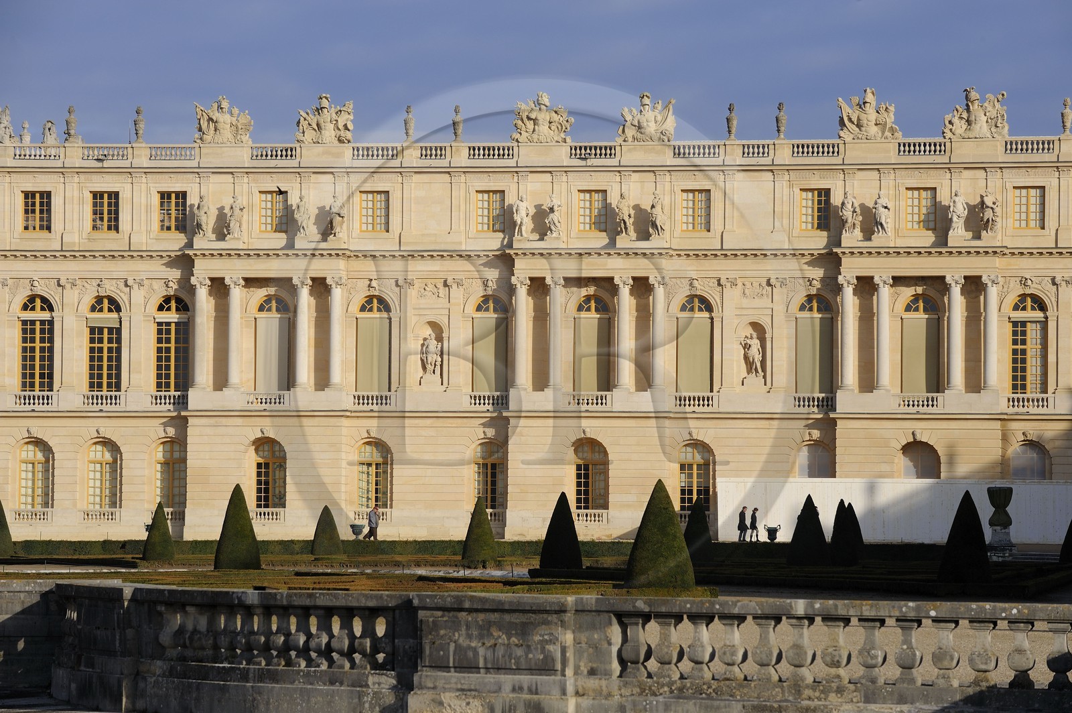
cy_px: 356
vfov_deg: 9.1
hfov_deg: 13.7
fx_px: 4463
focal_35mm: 150
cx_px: 536
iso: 200
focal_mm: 150
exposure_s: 1/400
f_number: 9
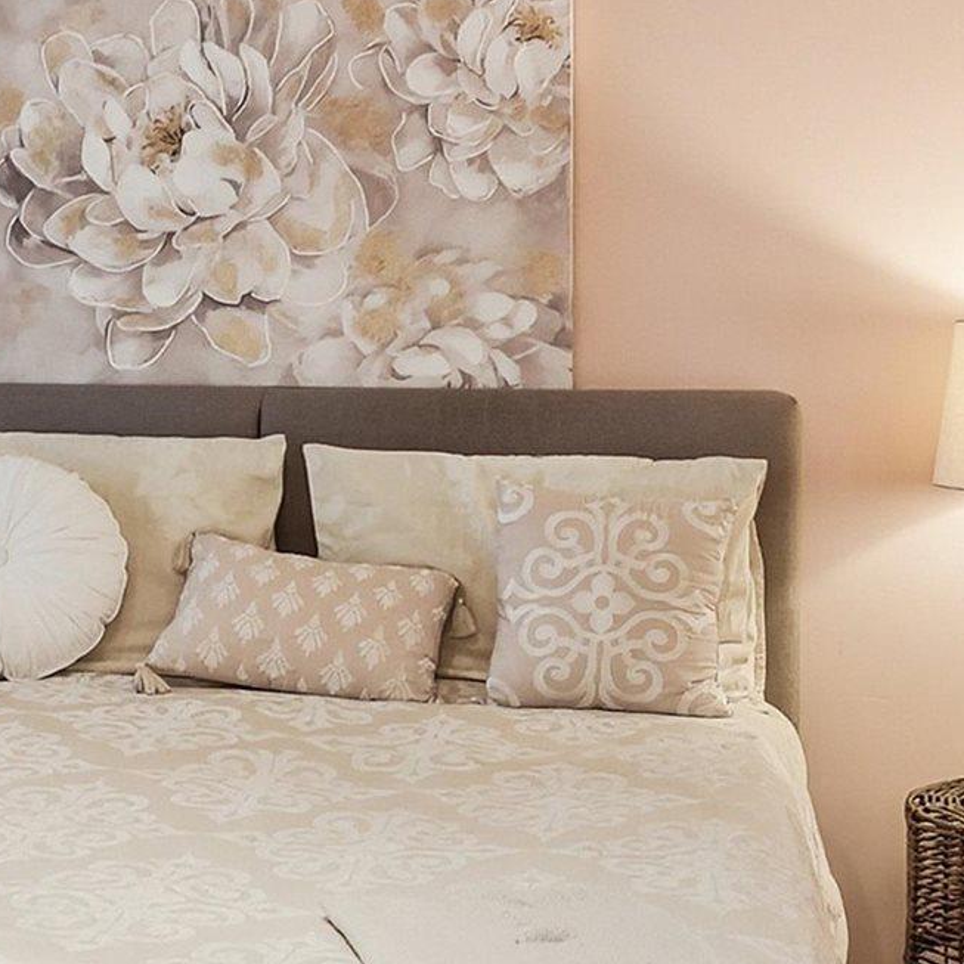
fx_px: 2016
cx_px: 149
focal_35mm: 64
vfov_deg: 26.6
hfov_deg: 26.2
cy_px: 281
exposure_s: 1/60
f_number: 8
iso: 320
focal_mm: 16
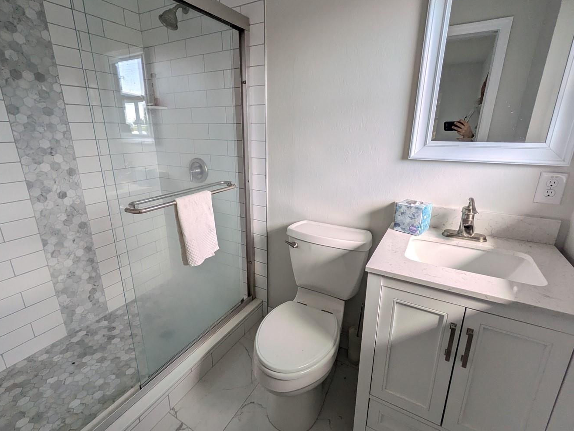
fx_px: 282
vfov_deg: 74.7
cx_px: 281
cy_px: 211
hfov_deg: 91.0
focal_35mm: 17
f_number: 2.2
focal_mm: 1.83
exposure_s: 1/146
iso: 49
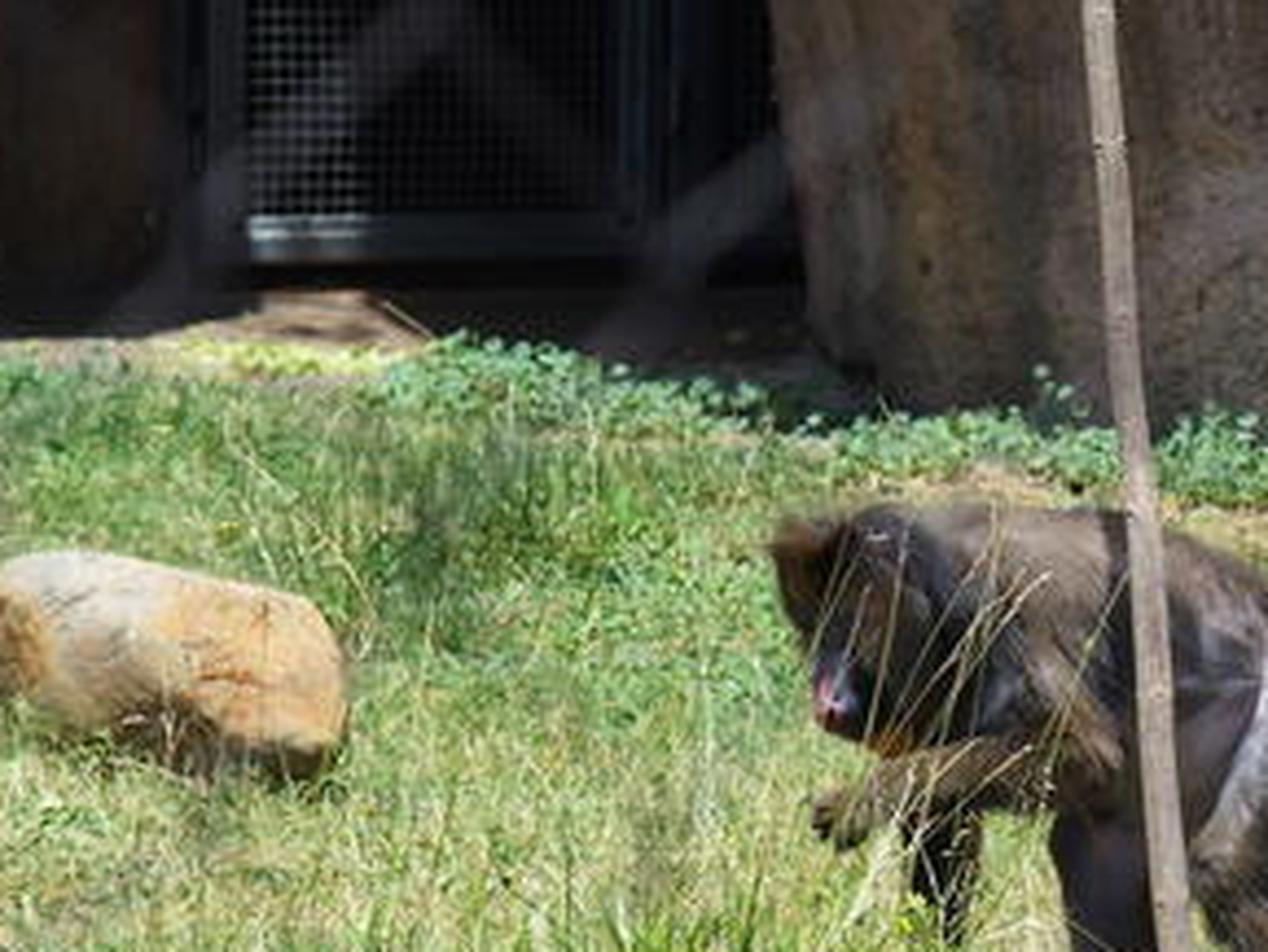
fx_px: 12569
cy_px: 597
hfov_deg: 5.8
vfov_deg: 4.3
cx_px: 956
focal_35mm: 343
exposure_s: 1/800
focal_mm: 46.7
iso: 100
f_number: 3.5
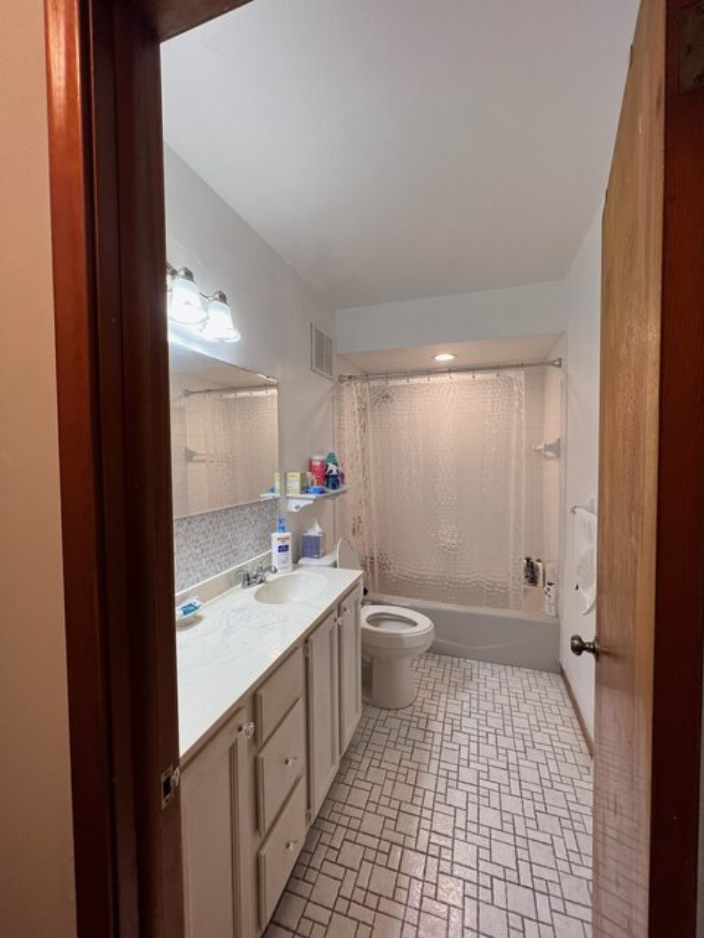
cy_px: 469
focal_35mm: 13
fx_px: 353
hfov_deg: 89.9
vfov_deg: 106.2
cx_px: 352
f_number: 1.8
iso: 80
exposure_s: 1/122
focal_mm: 1.57
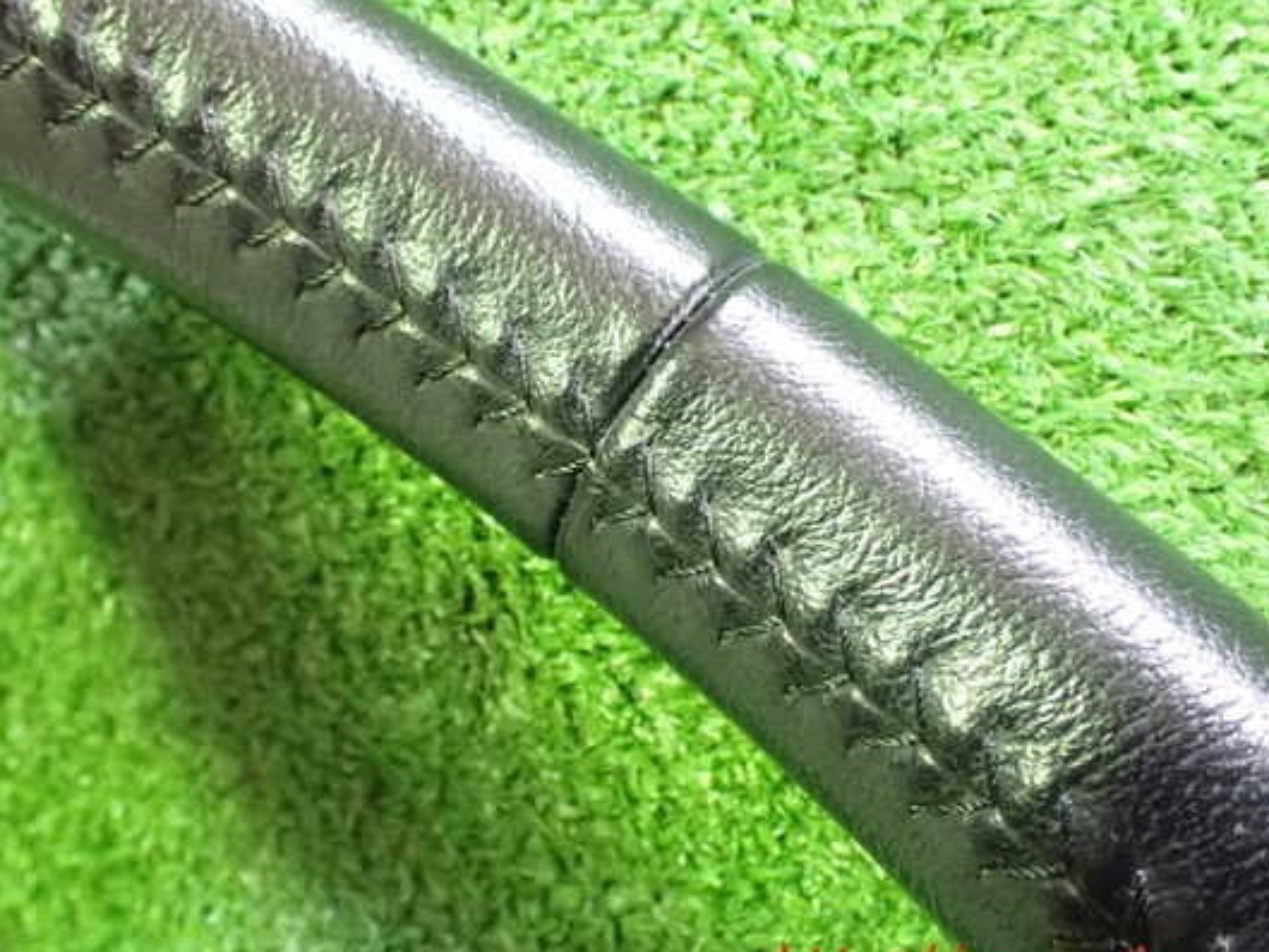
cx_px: 602
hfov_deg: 53.9
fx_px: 1247
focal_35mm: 34
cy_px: 460
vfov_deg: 41.8
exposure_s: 1/30
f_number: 2.3
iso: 1250
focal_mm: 5.4
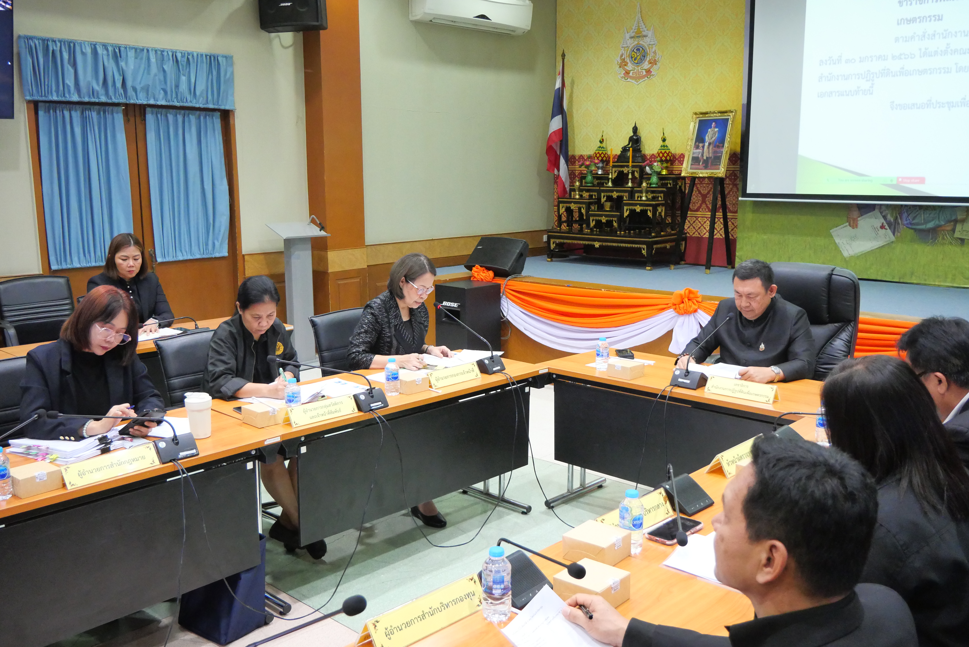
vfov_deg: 42.4
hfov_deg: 60.3
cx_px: 484
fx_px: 835
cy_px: 324
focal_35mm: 31
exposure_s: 1/80
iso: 3200
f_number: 4
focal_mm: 15
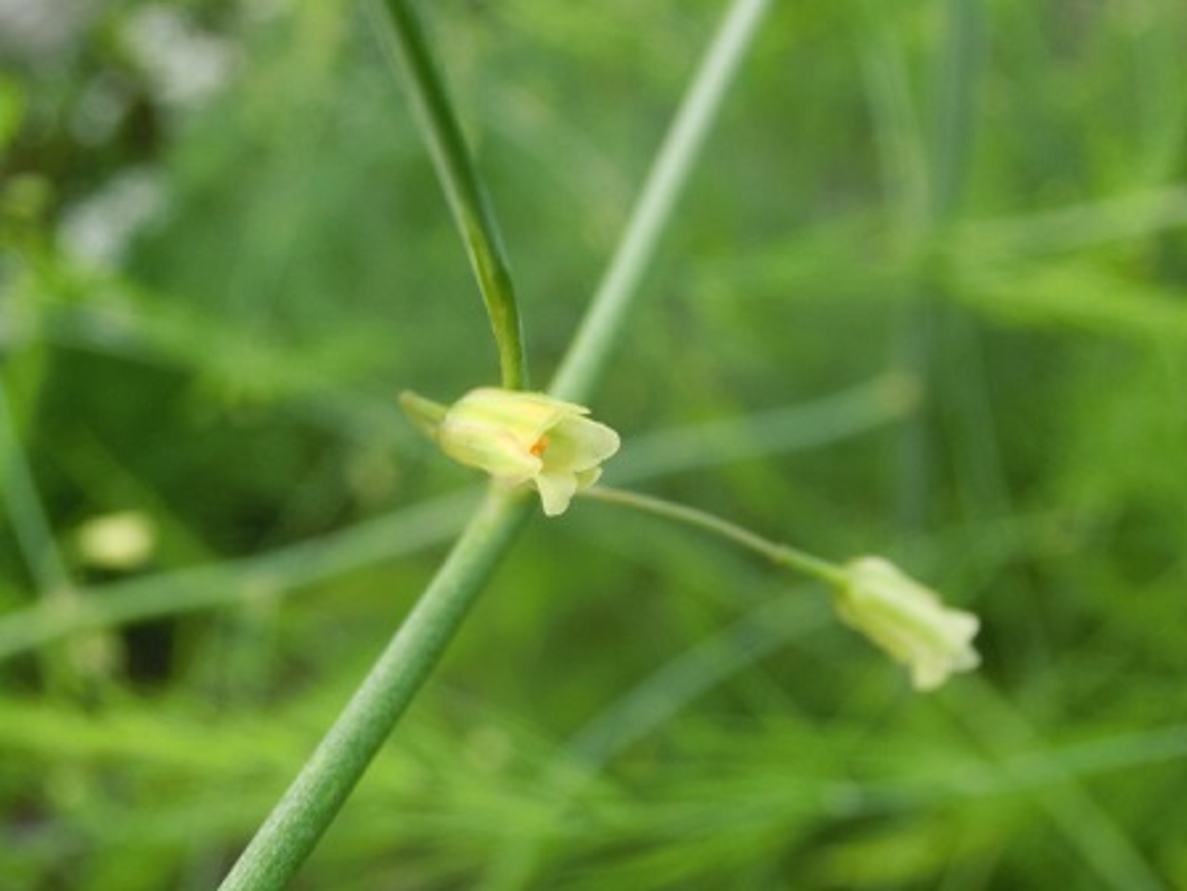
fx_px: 1269
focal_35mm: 37
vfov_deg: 38.7
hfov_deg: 50.1
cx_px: 594
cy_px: 446
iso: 200
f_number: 4.1
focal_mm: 6.5
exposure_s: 1/125
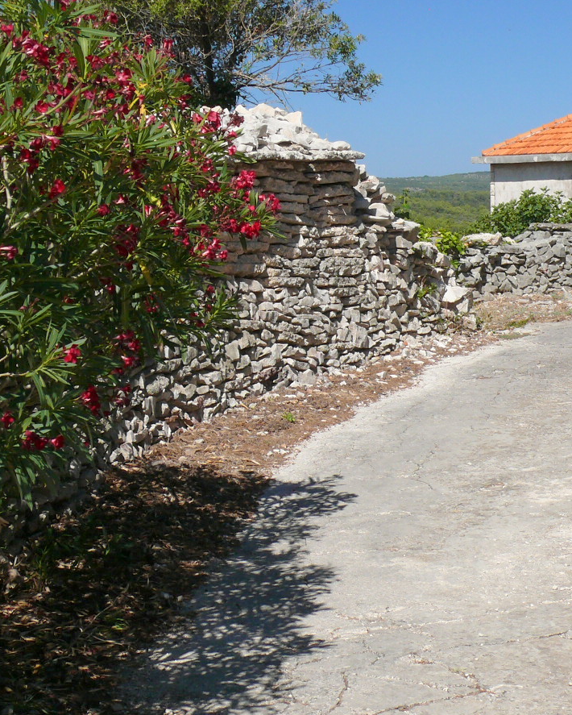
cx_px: 408
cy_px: 297
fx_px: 1713
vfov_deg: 23.5
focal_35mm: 81
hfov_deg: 18.9
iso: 100
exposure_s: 1/250
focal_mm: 8.7
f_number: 5.6
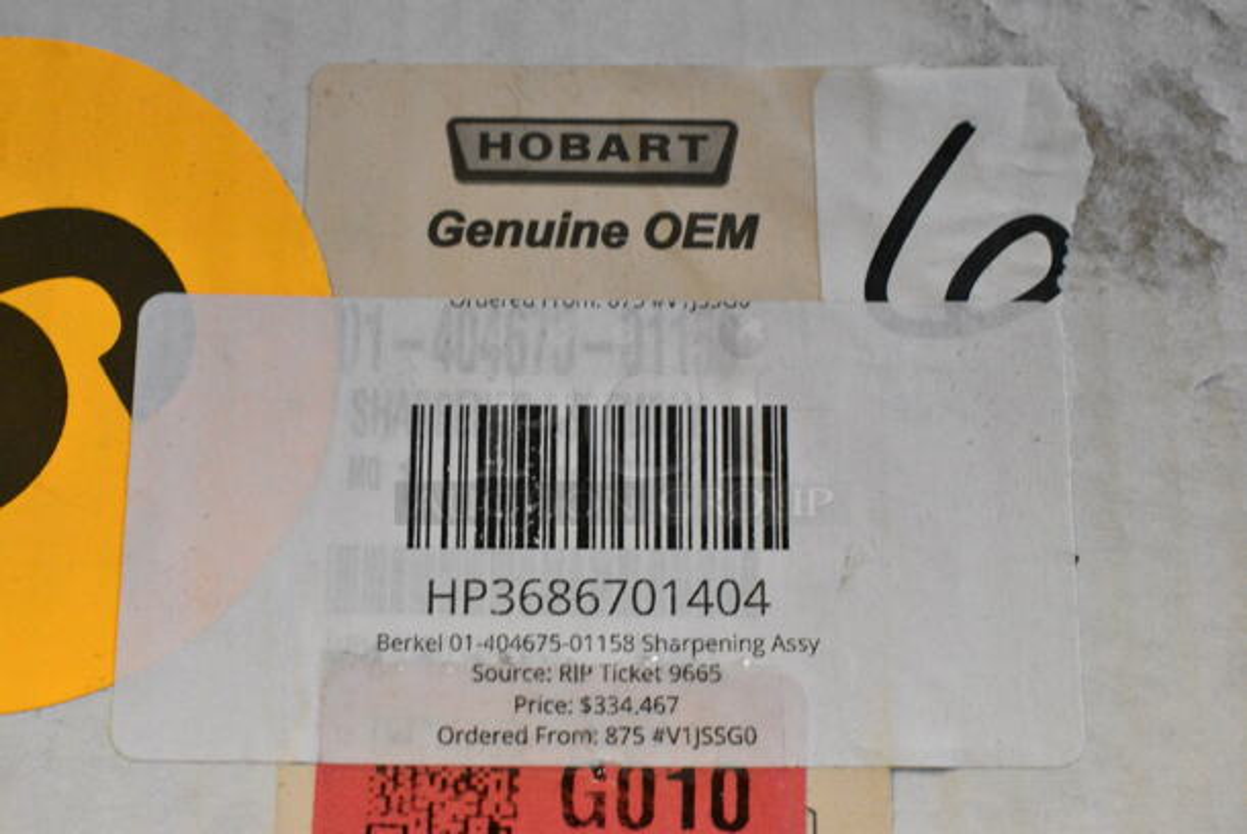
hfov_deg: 37.8
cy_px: 417
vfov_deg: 25.8
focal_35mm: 52
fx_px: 1820
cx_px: 624
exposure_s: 1/320
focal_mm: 35
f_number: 7.1
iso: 6400
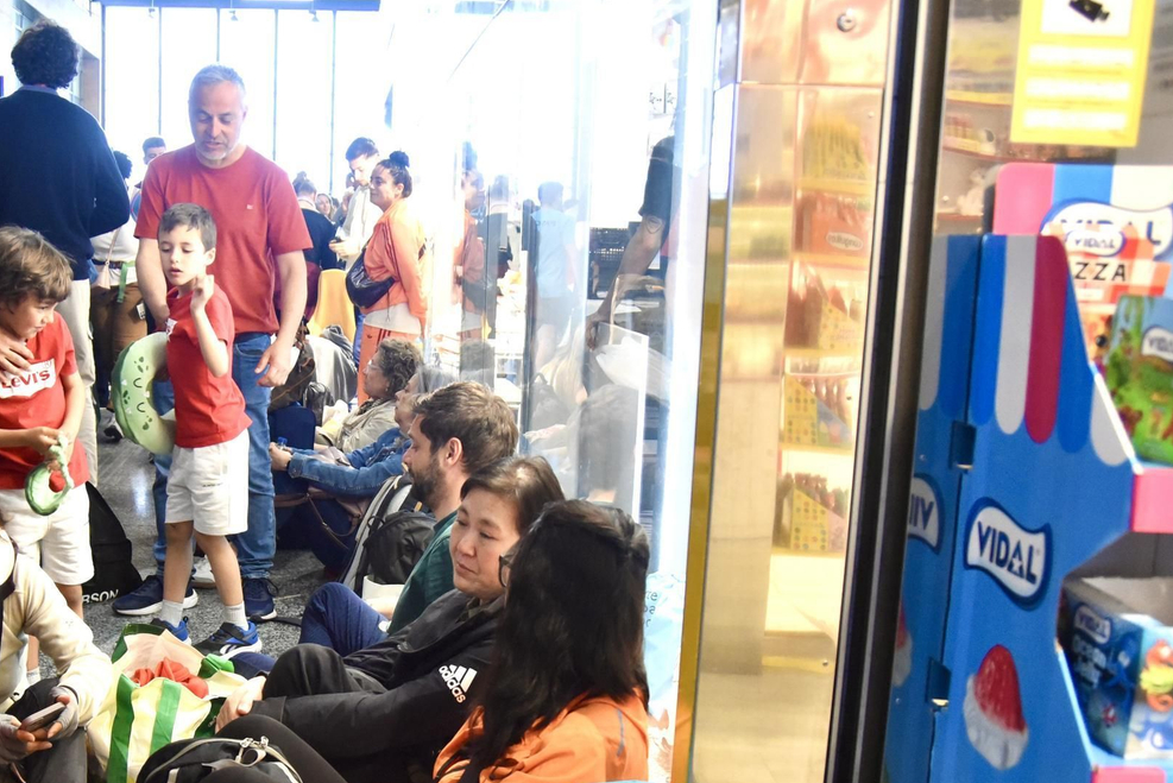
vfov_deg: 28.5
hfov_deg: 41.0
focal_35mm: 47
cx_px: 340
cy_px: 528
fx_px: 1532
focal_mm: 29
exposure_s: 1/160
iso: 4500
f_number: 6.3
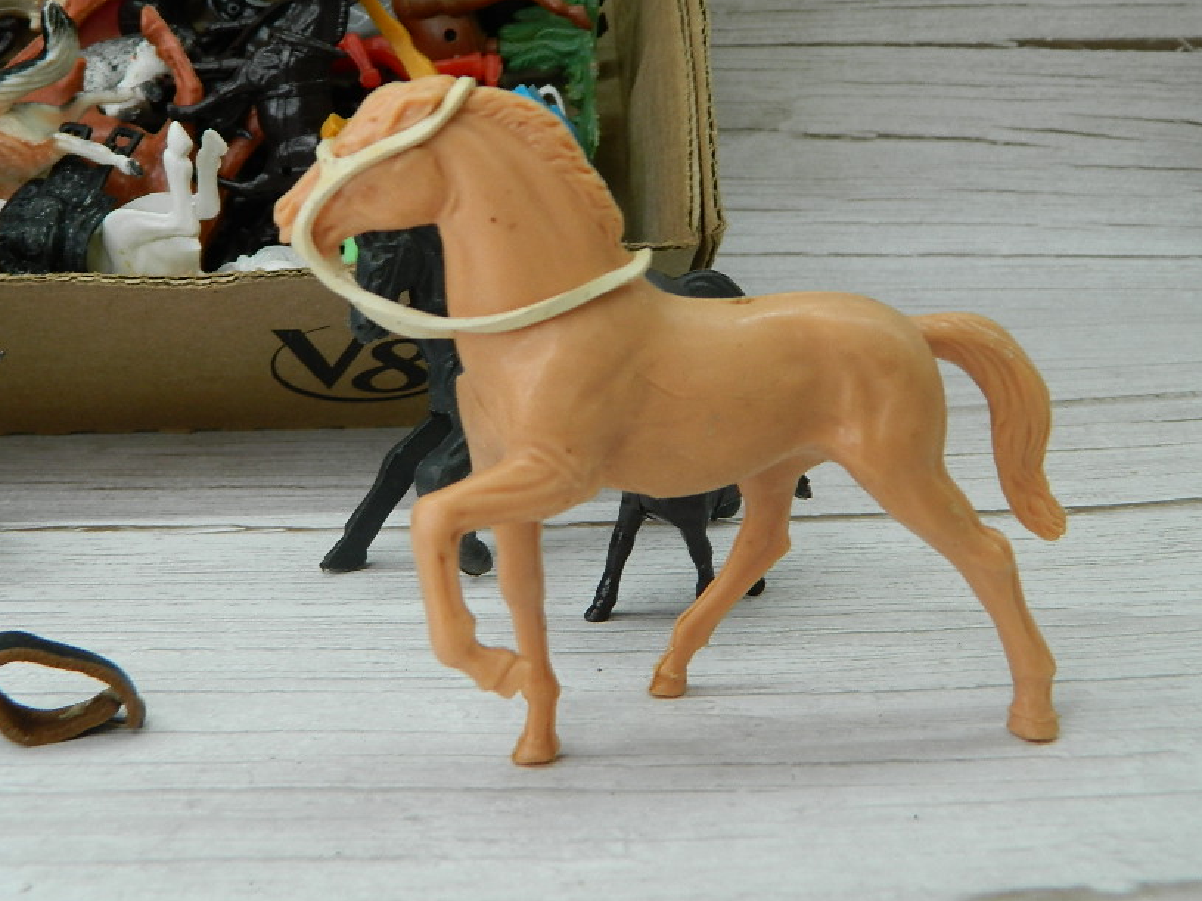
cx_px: 507
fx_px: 1528
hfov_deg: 42.8
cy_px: 376
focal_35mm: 44
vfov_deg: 32.8
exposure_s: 1/60
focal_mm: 6.2
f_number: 3.3
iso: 80
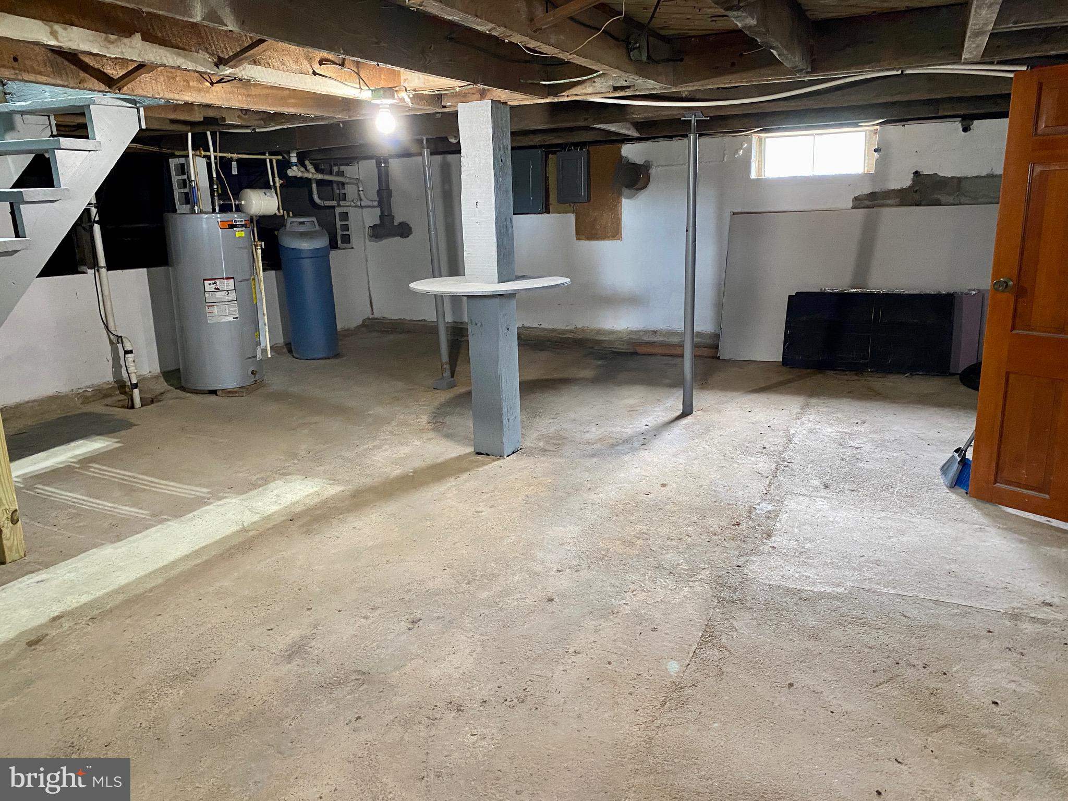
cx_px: 534
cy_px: 400
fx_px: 802
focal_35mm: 26
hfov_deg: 67.3
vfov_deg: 53.1
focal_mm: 4.25
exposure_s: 1/40
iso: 400
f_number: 1.8
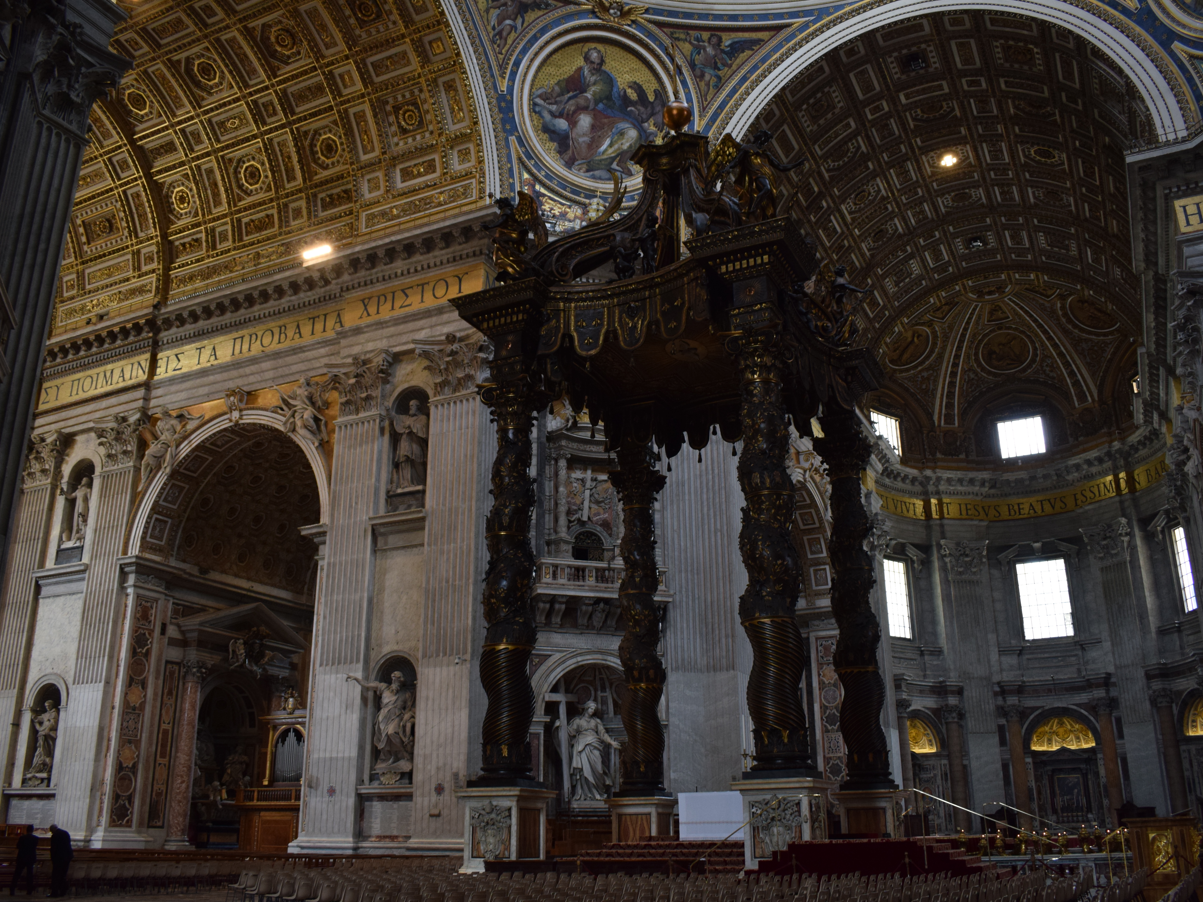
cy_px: 445
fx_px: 1043
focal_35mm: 30
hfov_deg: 60.0
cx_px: 607
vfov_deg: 46.8
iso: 720
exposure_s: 1/60
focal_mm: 18
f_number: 4
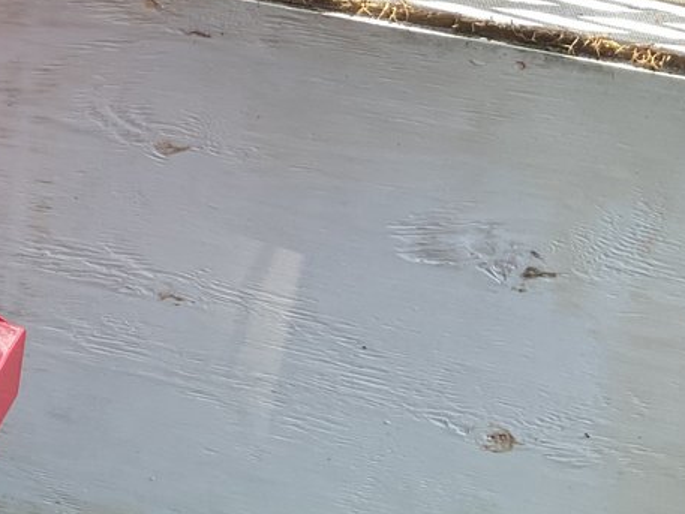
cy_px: 169
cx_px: -369
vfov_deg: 15.4
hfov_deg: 18.0
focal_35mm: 96
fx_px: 1900
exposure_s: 1/120
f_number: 1.8
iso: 32
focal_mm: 3
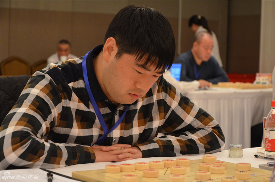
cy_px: 91
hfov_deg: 22.0
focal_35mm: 93
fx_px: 709
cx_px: 138
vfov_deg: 14.6
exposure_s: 1/30
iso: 2000
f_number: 5.3
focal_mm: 62
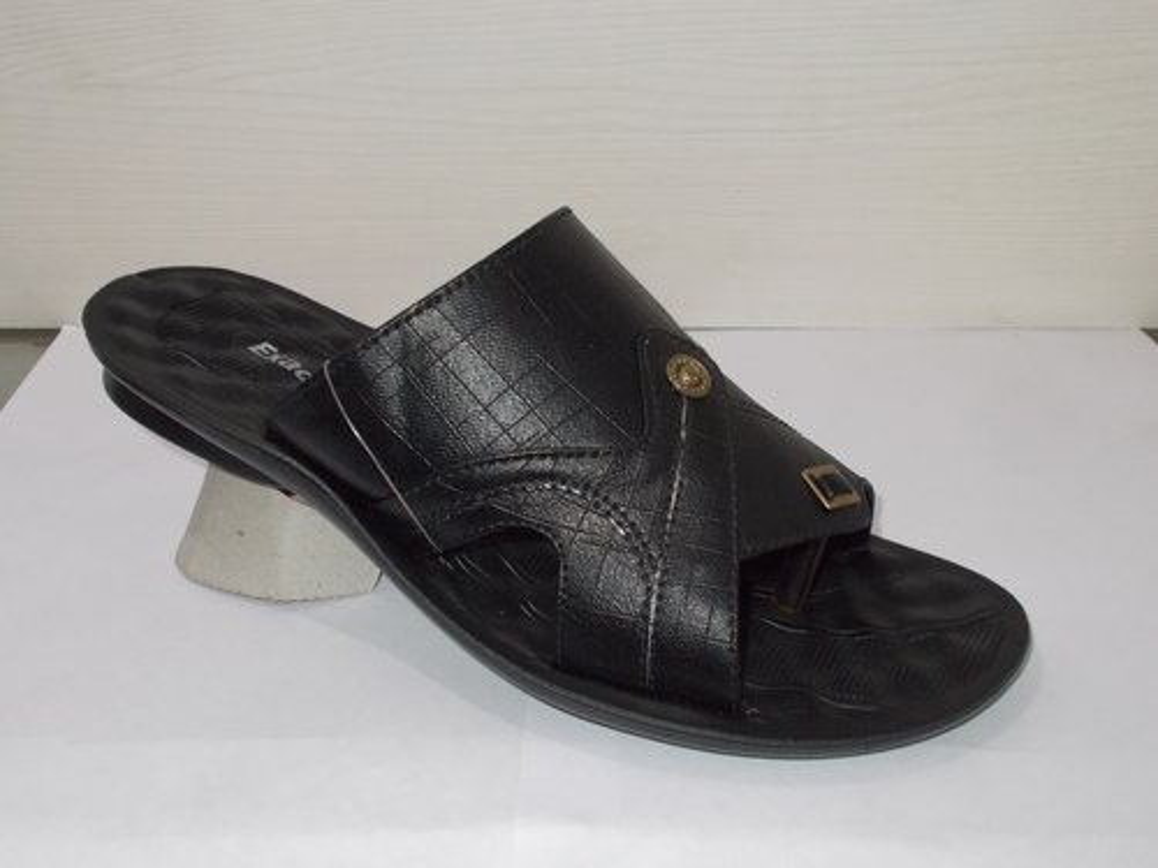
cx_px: 579
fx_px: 1305
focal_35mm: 39
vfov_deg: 36.8
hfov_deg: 47.9
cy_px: 434
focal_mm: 6.9
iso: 200
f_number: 3.9
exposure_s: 1/30
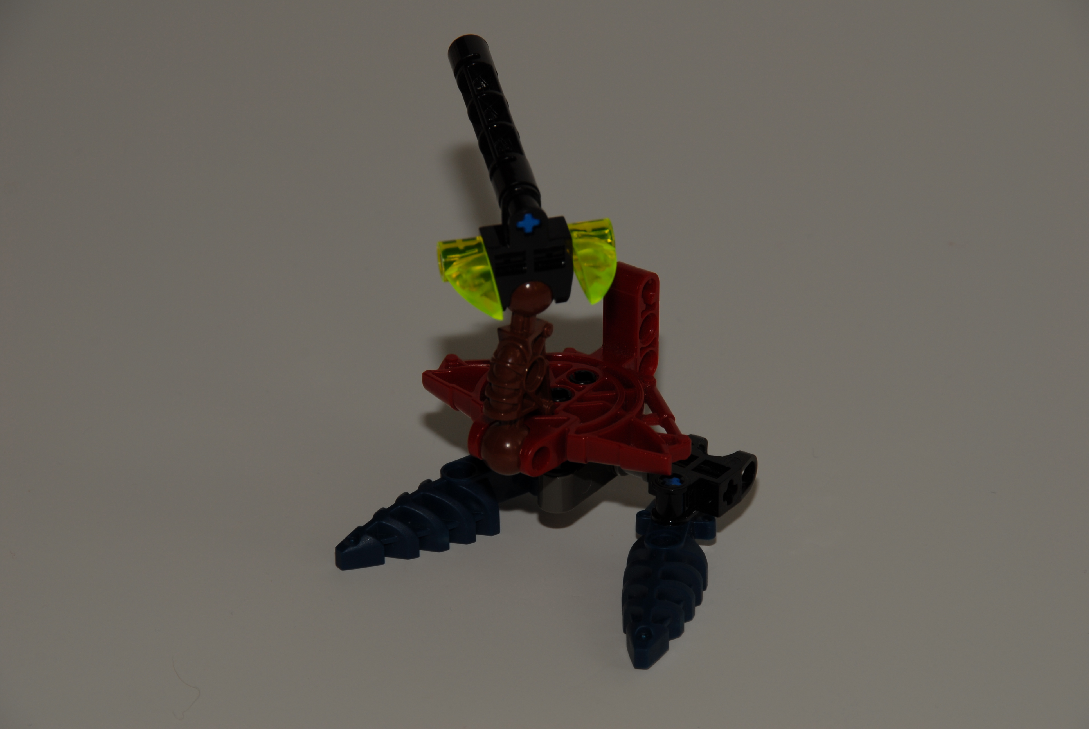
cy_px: 364
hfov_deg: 6.9
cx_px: 544
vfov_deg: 4.6
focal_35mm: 300
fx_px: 9086
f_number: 11
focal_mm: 200
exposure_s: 1/60
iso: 100
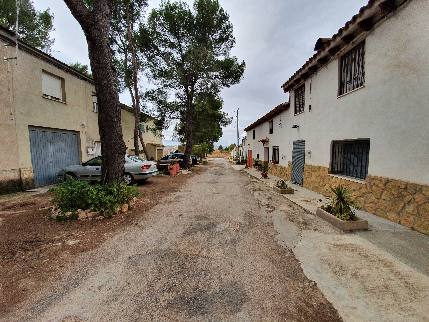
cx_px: 214
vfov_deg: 89.9
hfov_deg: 106.2
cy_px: 161
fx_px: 161
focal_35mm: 13
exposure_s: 1/718
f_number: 2.2
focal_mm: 1.8
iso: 50
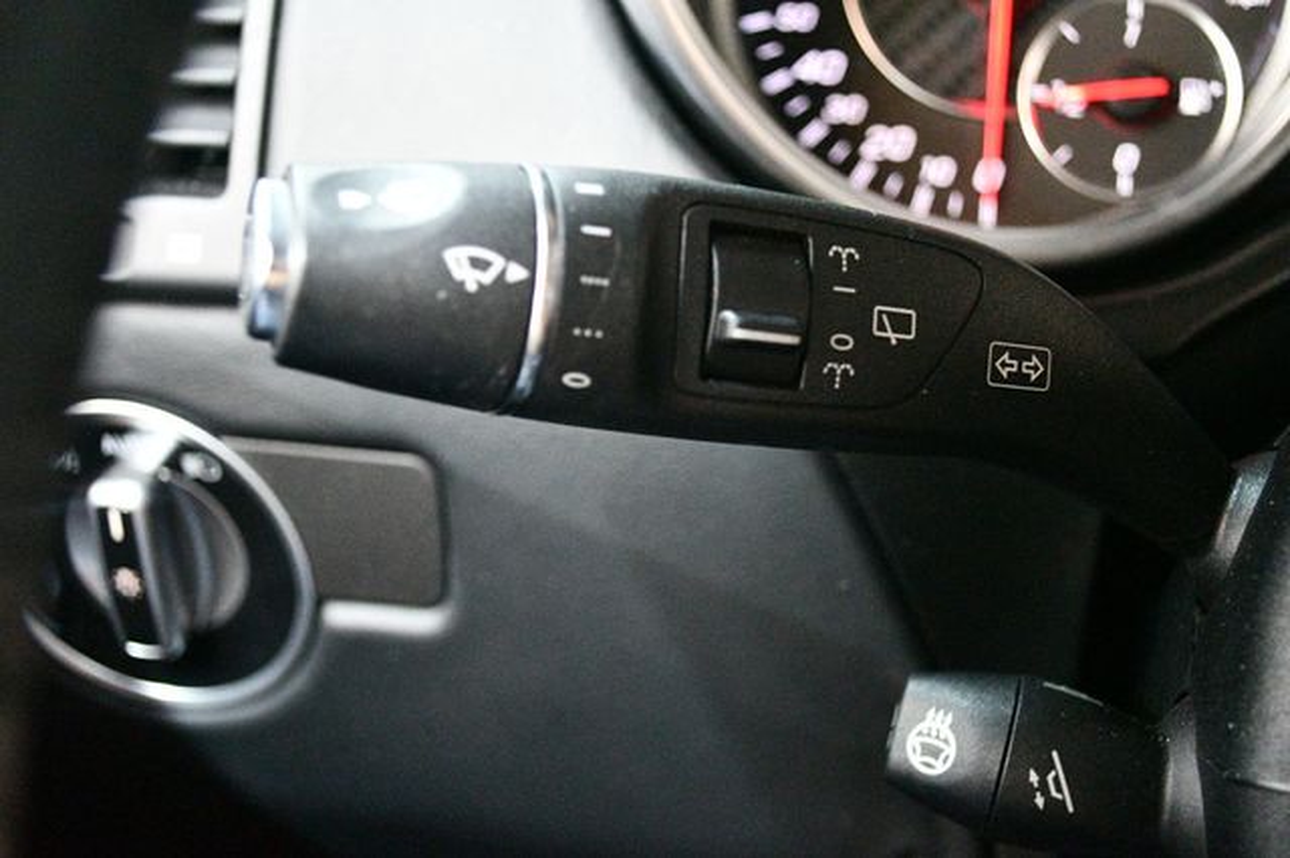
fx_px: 1612
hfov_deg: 43.6
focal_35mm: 45
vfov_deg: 29.8
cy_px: 429
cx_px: 645
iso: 12800
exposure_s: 1/25
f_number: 4.5
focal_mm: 30
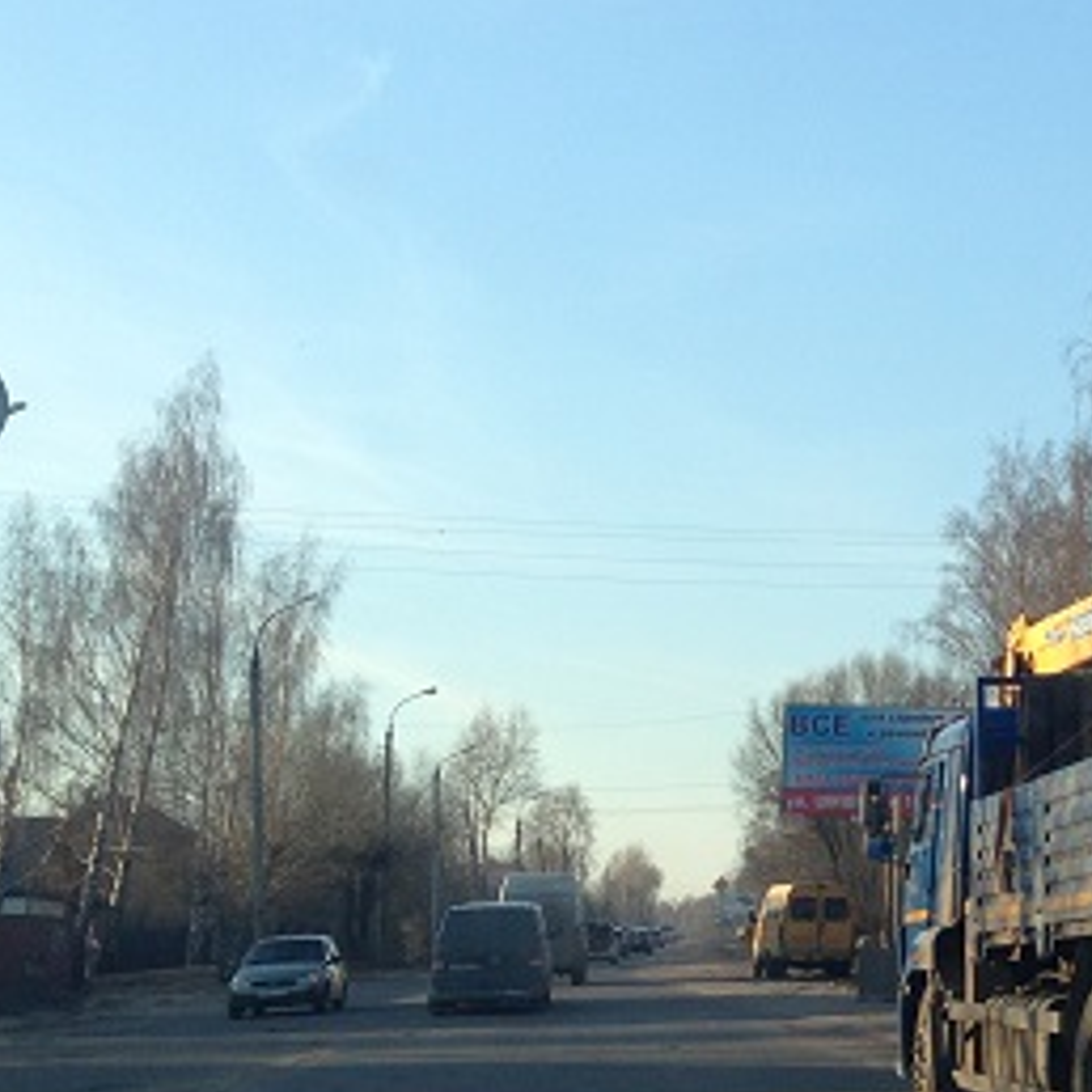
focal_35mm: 79
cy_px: 523
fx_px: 2820
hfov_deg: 20.5
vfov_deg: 21.9
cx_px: 1299
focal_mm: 4.12
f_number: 2.4
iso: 50
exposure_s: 1/452
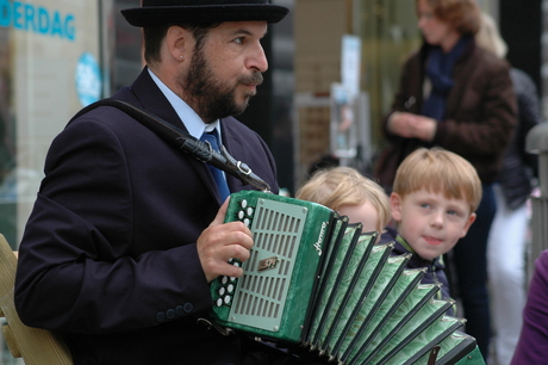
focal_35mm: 135
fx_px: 2053
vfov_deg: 10.1
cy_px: 182
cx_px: 274
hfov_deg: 15.2
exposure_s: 1/400
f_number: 5
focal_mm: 90
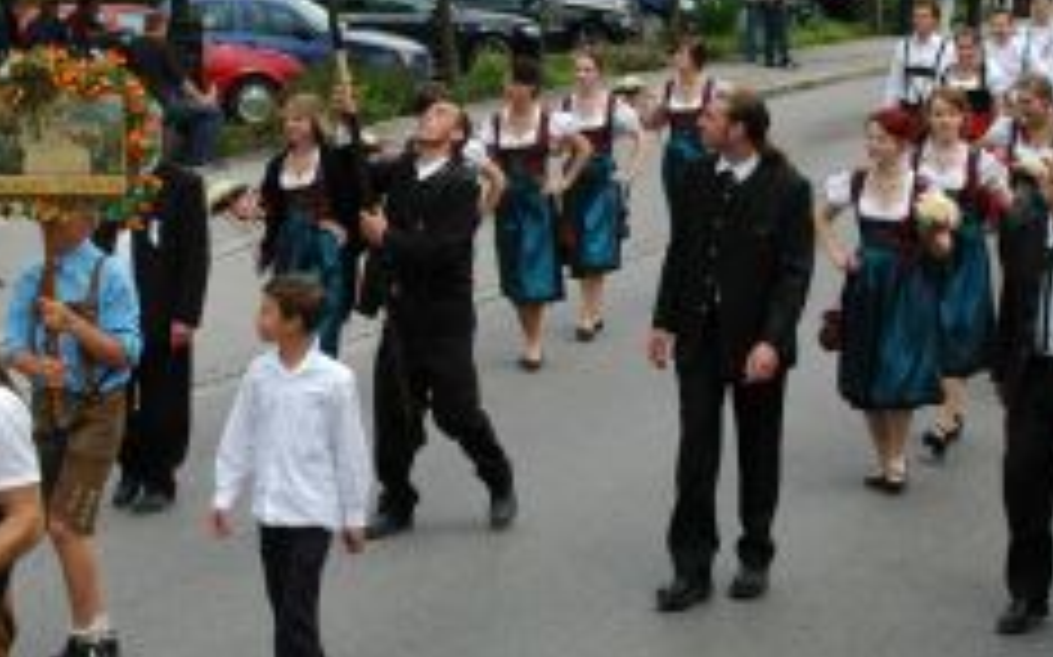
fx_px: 2840
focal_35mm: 99
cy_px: 178
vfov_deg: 13.2
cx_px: 504
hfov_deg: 21.0
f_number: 8
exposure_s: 1/250
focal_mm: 38
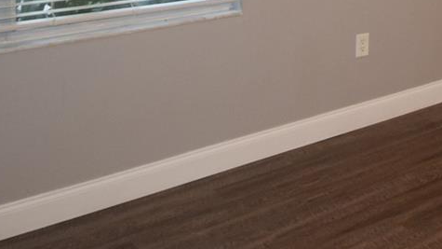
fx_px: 713
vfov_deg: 17.7
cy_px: -127
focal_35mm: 61
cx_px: 541
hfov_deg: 29.3
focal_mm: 11.5
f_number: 4.5
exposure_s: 1/80
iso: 800
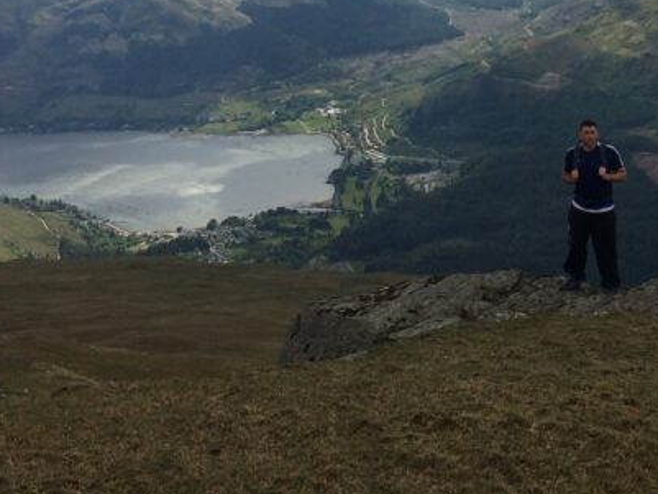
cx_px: 561
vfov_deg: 19.4
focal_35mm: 74
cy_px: 5
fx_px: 1407
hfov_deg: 25.7
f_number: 2.2
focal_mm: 4.15
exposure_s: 1/3425
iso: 32
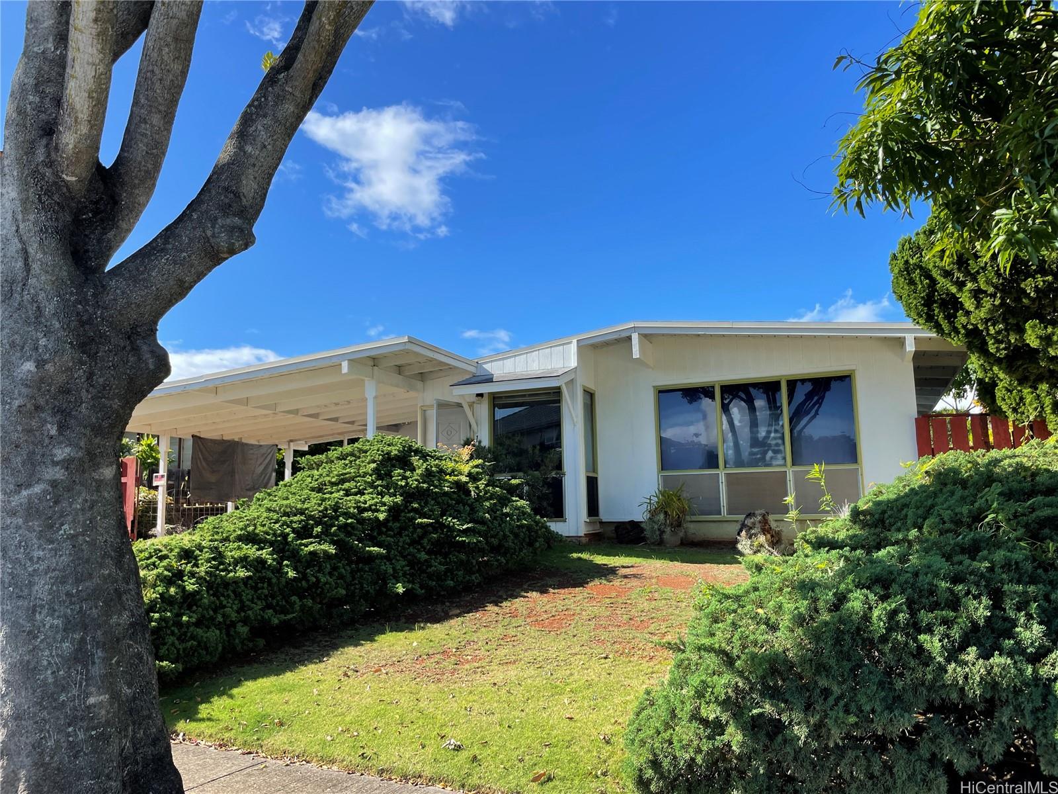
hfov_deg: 67.3
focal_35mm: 26
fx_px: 795
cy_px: 397
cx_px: 529
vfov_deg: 53.1
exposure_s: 1/2174
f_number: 1.6
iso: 32
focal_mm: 4.2
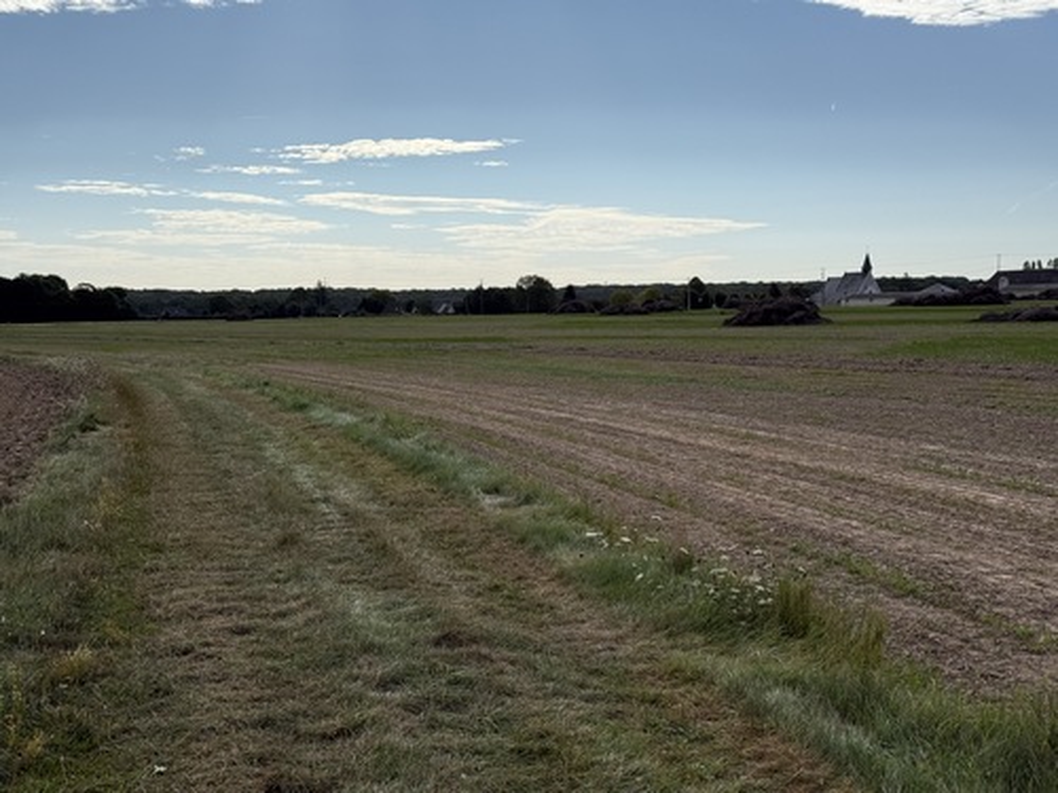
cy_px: 396
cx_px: 529
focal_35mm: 48
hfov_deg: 39.7
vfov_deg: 30.3
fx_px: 1467
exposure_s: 1/9901
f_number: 1.78
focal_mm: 6.76
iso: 80
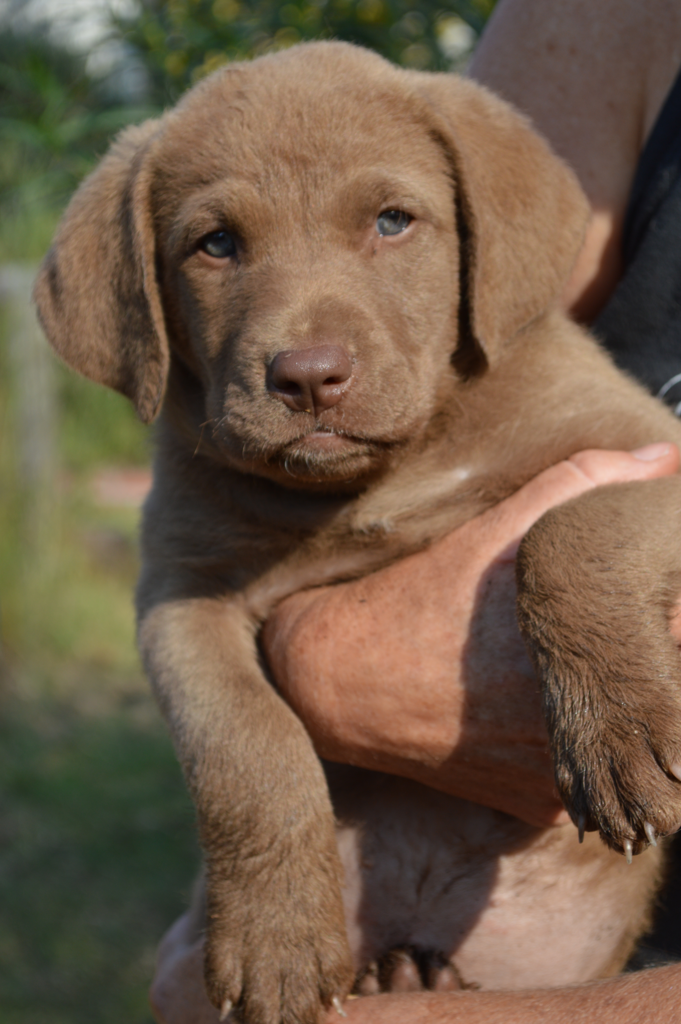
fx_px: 2345
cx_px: 340
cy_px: 512
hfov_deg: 16.5
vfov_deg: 24.6
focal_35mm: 82
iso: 100
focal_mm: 55
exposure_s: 1/200
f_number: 7.1
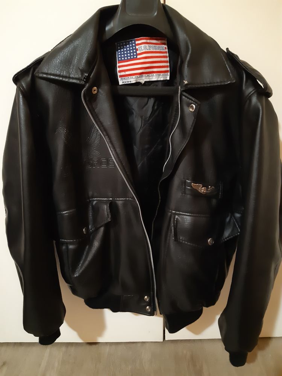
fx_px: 282
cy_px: 188
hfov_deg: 53.1
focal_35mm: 26
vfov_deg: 67.3
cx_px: 141
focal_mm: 3.92
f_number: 1.7
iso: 640
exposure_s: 1/17
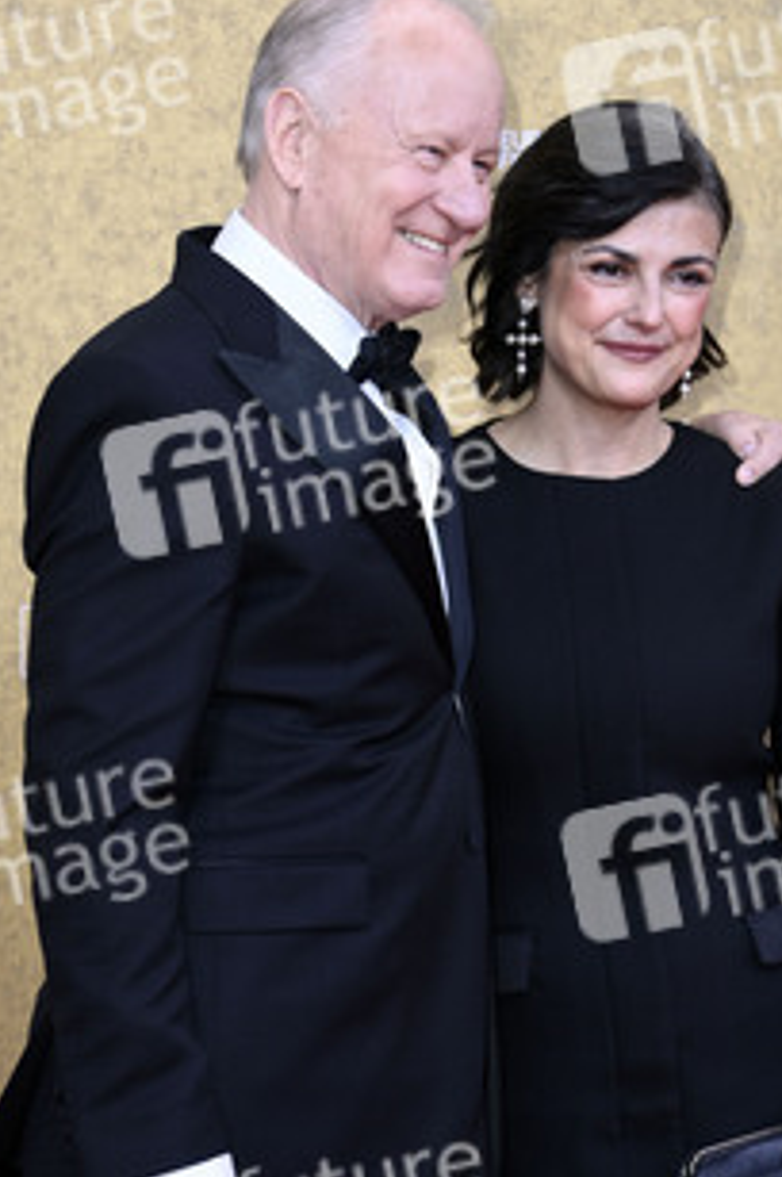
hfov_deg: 9.4
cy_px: 659
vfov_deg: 14.1
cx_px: 410
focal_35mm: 146
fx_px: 4768
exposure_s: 1/250
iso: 1000
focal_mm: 112
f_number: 5.6
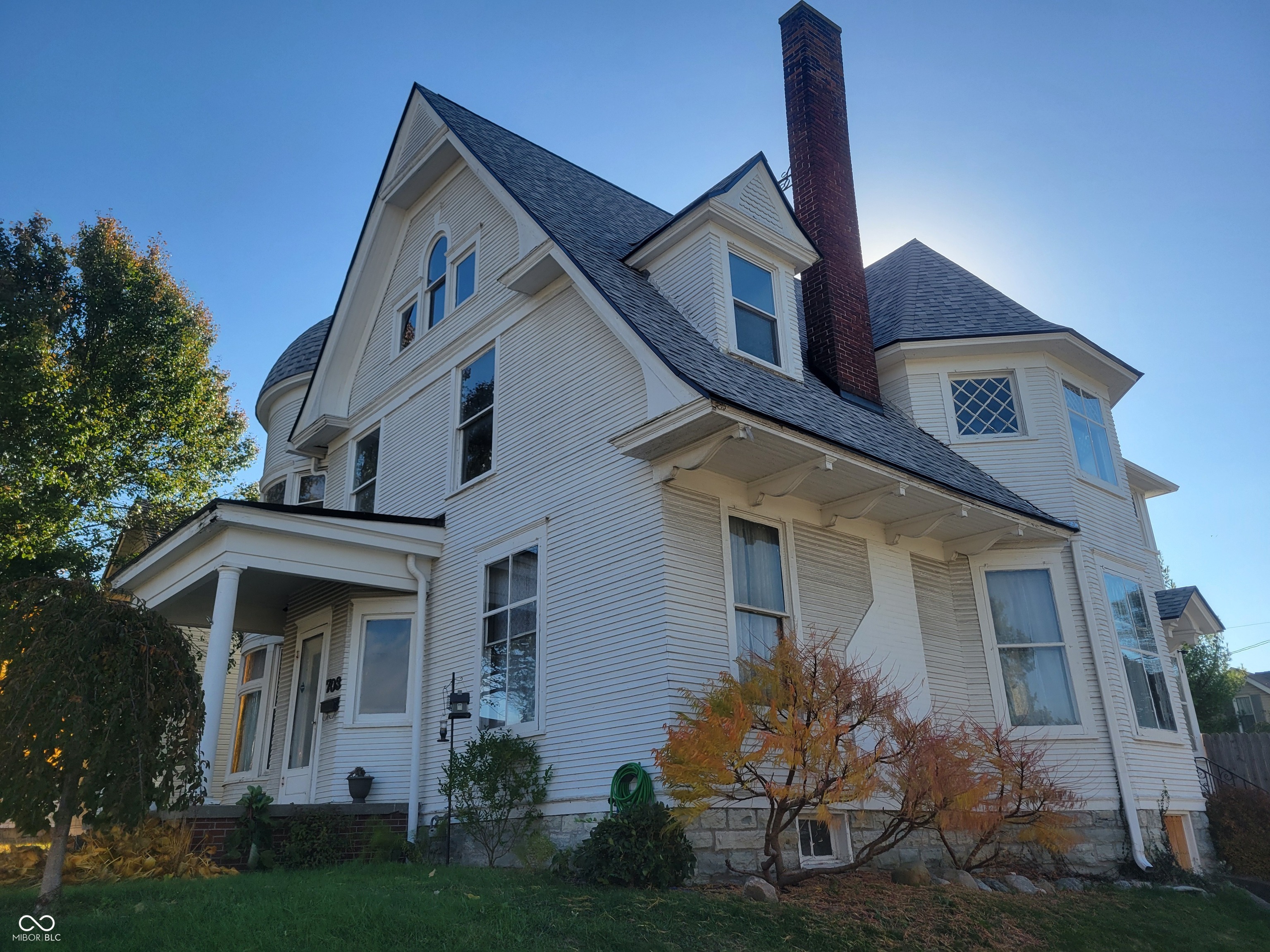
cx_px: 635
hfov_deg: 67.3
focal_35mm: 26
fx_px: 954
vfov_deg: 53.1
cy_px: 476
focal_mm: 5.4
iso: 40
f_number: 1.8
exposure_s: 1/1654
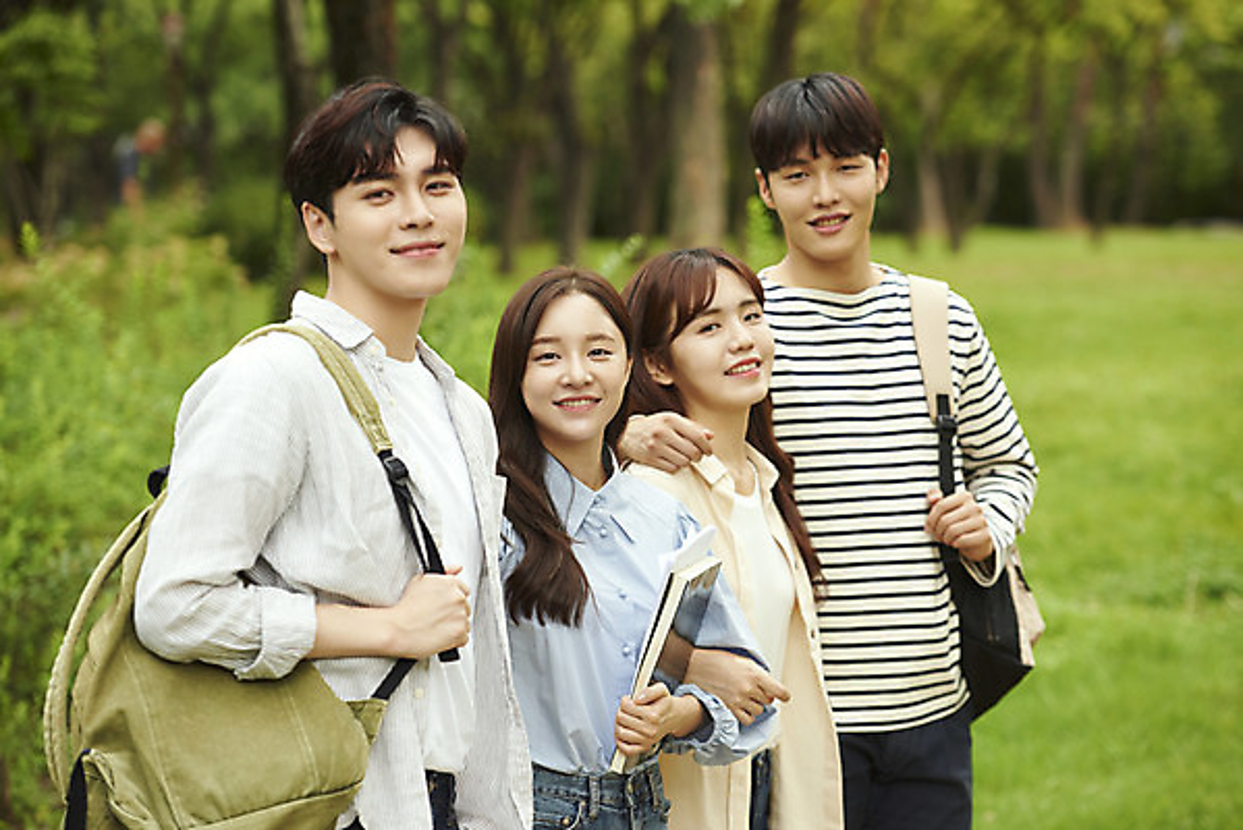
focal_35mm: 112
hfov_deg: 18.3
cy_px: 415
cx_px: 622
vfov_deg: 12.2
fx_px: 3869
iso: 1000
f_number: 3.2
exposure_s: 1/640
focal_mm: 112
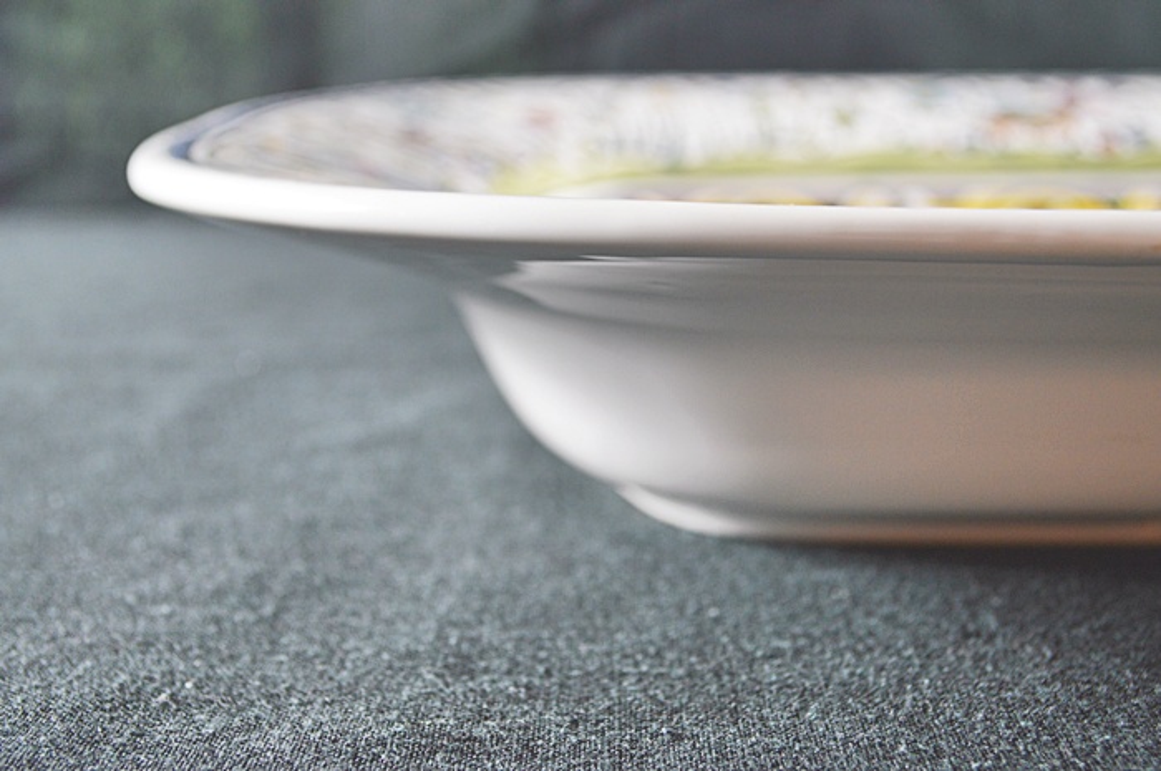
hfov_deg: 36.9
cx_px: 580
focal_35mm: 54
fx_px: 1739
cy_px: 386
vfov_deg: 25.0
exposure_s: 1/15
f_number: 5
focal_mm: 36
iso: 560
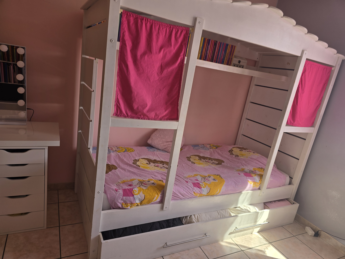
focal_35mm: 23
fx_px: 229
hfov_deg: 73.9
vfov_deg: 58.9
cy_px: 130
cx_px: 172
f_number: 1.7
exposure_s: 1/180
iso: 40
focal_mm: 6.3
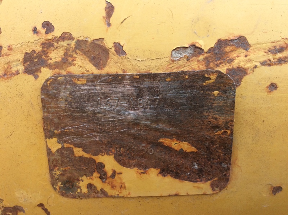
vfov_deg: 44.1
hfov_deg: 56.9
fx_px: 266
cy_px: 108
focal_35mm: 32
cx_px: 144
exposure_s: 1/270
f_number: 2.4
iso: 32
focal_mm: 3.3
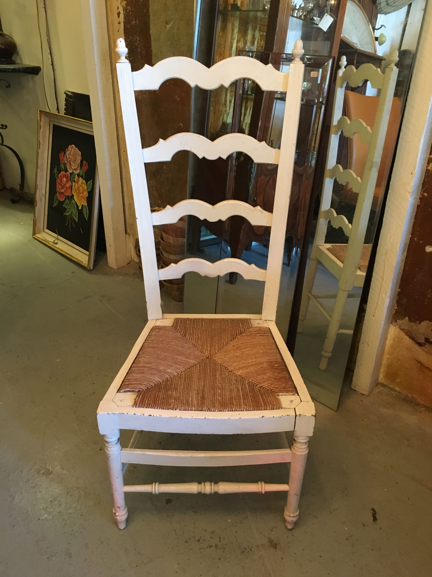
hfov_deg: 48.2
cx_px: 216
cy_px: 288
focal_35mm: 29
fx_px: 483
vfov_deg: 61.7
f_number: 2.2
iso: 200
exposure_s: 1/20
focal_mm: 4.15
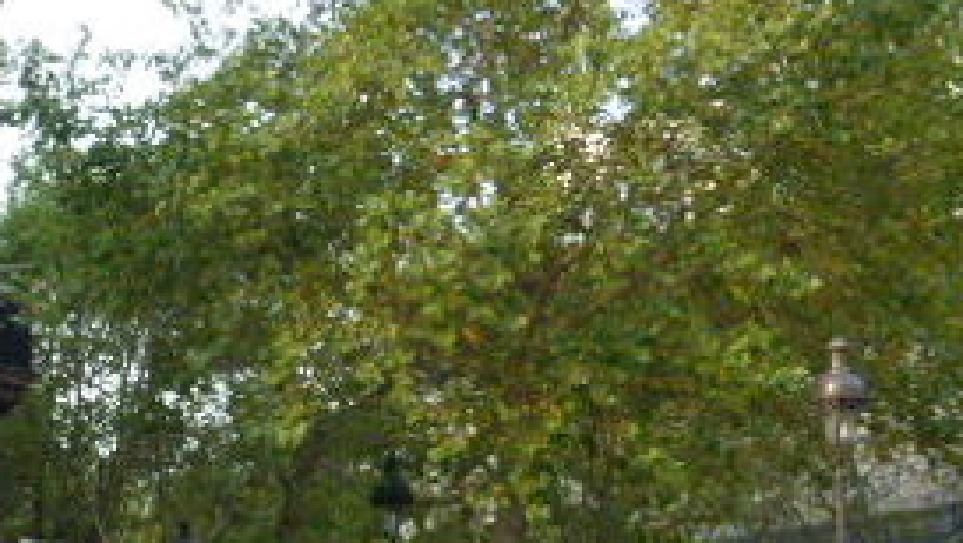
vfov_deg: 10.7
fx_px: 2913
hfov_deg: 18.1
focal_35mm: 114
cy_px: 284
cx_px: -109
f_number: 3.5
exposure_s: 1/160
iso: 250
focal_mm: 7.9
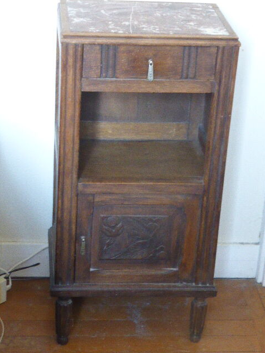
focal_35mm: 98
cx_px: 133
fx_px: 1000
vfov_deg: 20.0
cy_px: 177
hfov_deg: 15.1
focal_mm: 16.1
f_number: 5.2
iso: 1000
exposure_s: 1/8
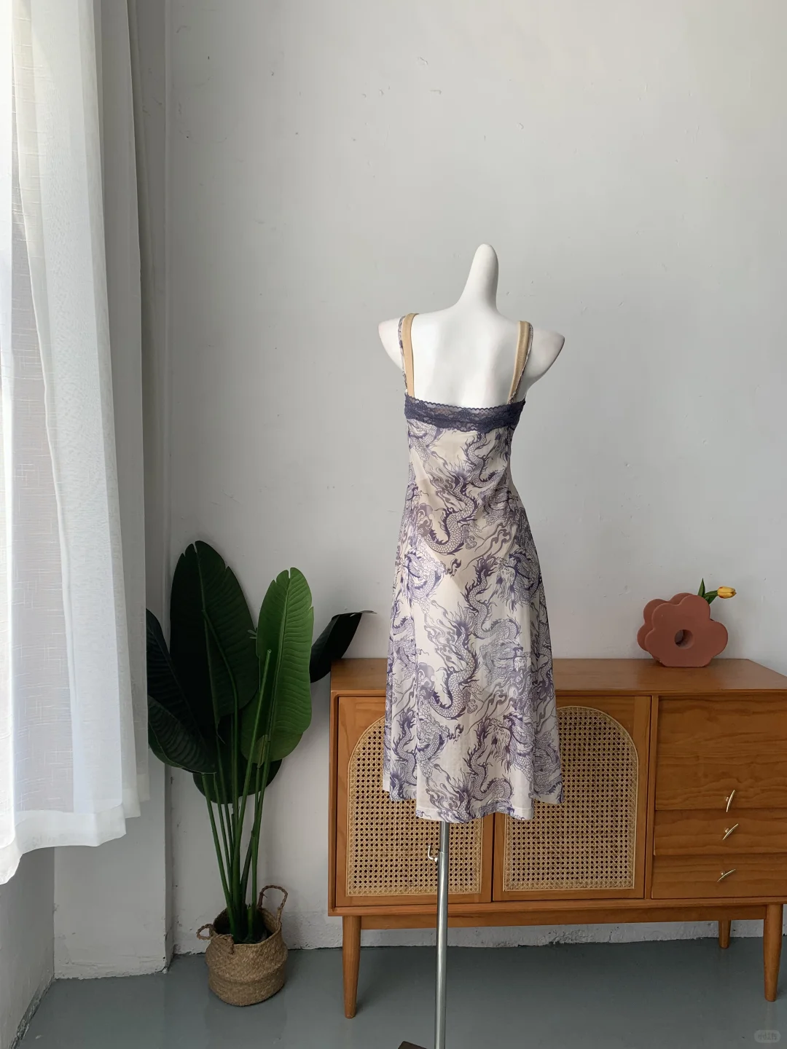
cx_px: 394
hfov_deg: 53.1
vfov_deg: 67.3
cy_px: 524
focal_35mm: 26
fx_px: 788
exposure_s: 1/279
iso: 25
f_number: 1.8
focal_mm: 4.25
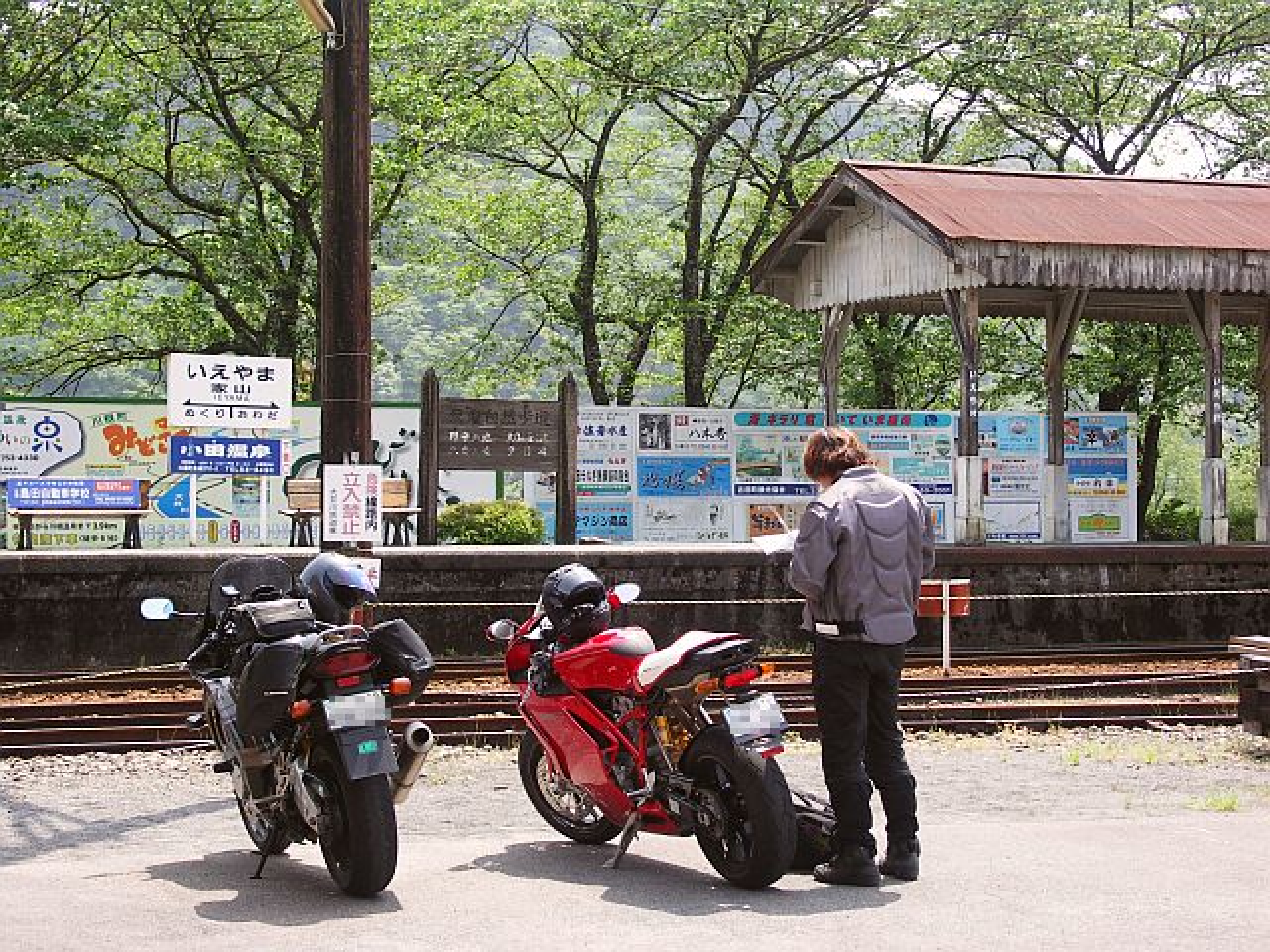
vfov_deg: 19.9
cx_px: 635
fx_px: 2715
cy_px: 476
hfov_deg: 26.3
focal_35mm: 74
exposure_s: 1/200
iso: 50
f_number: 4
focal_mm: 19.1
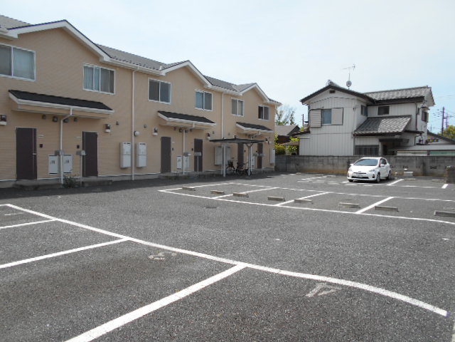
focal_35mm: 26
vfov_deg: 53.1
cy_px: 171
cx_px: 228
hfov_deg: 67.3
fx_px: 342
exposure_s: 1/1000
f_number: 3.2
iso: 80
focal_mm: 4.6
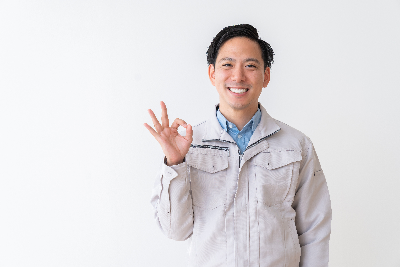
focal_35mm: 68
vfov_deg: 20.0
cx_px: 200
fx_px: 756
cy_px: 134
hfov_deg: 29.7
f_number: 5
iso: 160
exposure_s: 1/125
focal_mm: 68
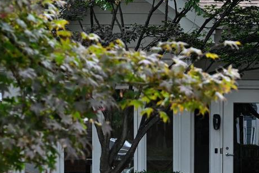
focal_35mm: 267
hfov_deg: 7.7
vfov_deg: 5.1
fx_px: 1922
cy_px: 183
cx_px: 293
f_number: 8
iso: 800
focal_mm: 85
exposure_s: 1/100
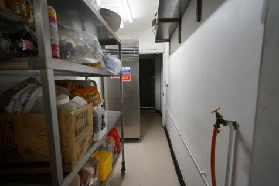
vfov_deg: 73.7
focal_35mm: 16
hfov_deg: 96.8
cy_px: 93
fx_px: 124
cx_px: 140
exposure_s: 1/160
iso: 1600
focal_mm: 16
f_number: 4
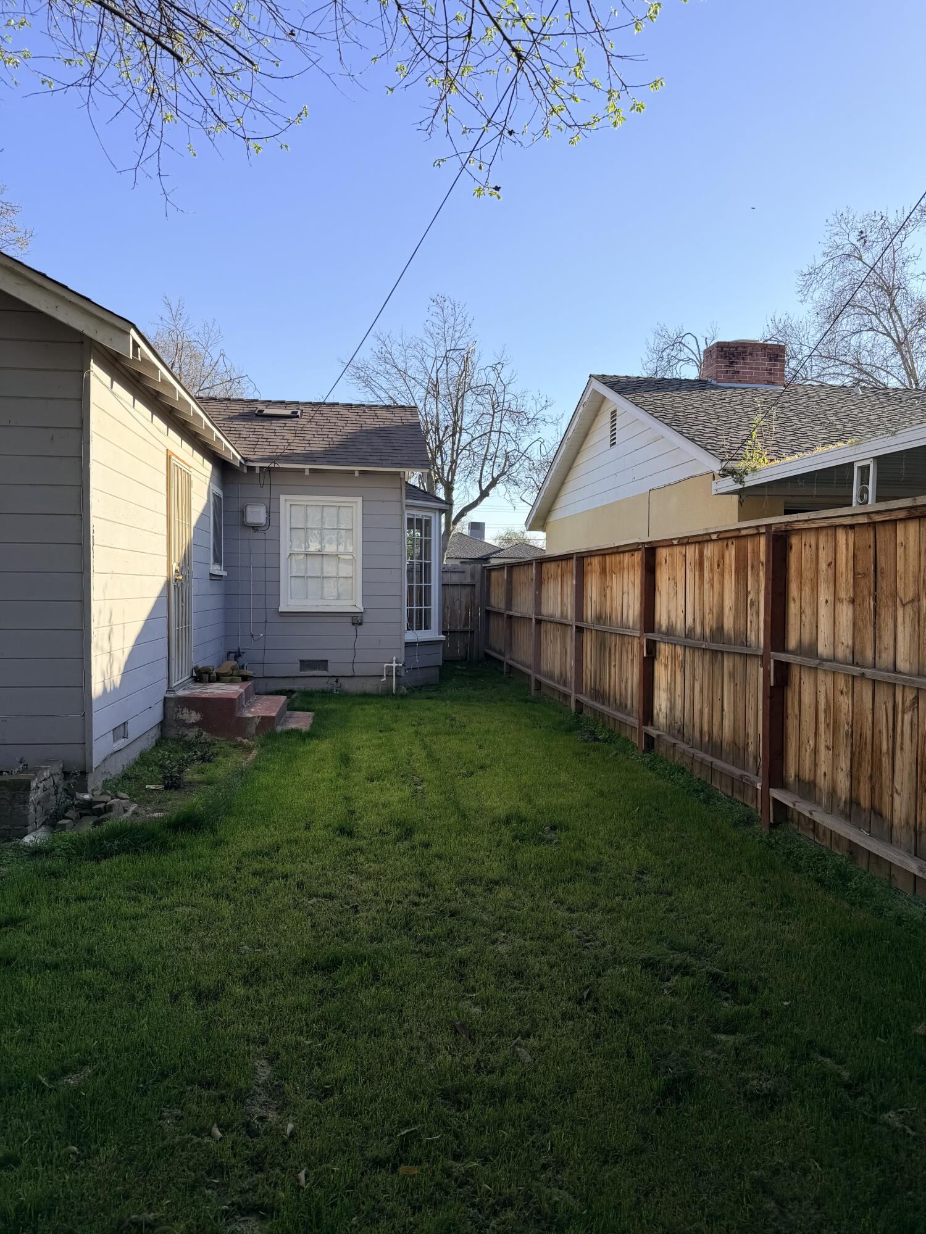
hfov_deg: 56.8
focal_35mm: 24
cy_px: 617
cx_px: 463
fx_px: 856
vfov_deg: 71.6
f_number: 1.78
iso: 80
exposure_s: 1/2053
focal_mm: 6.76
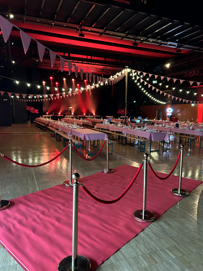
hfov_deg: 53.1
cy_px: 136
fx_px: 203
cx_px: 102
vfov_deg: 67.3
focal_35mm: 26
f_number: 1.5
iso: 500
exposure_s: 1/25
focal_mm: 5.7
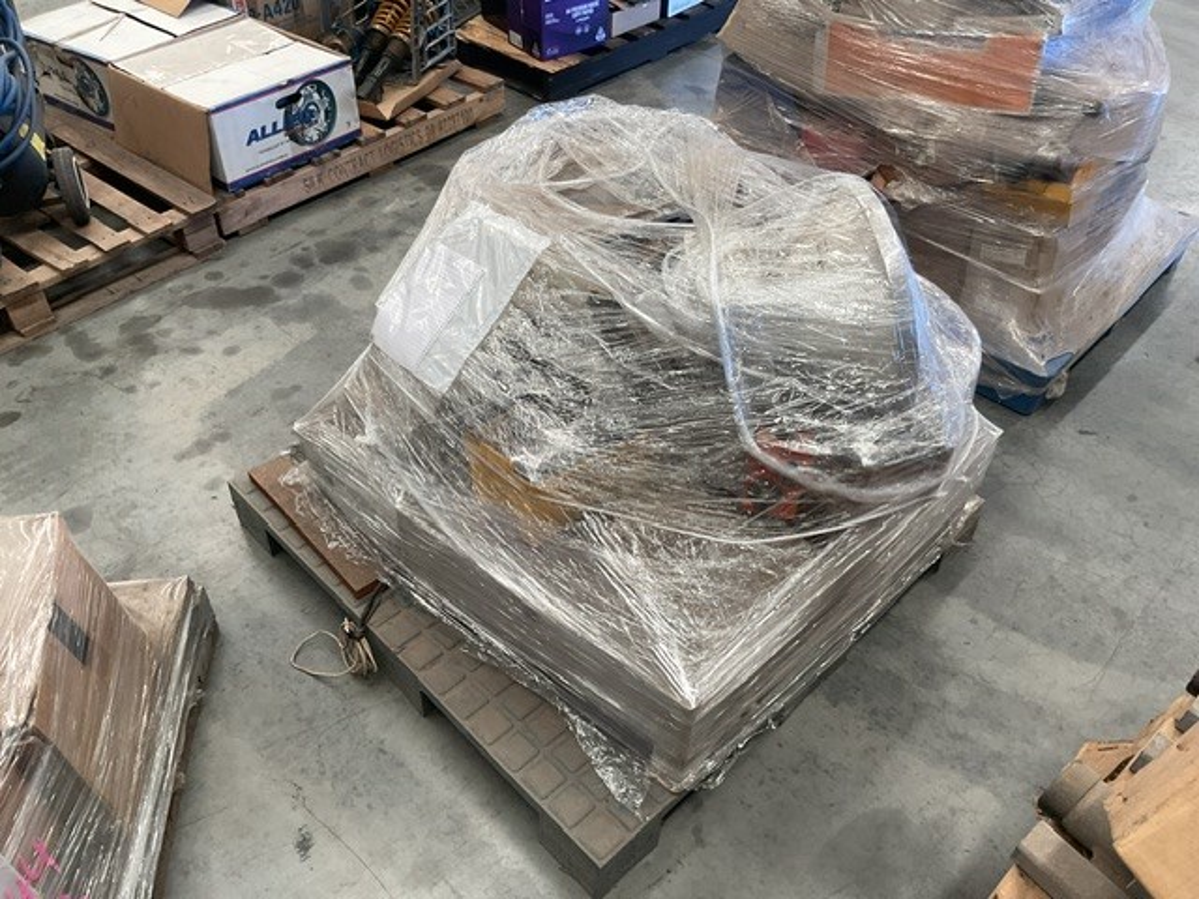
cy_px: 450
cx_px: 600
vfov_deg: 48.2
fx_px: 1004
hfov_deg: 61.7
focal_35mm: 29
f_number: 1.8
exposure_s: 1/100
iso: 50
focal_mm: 3
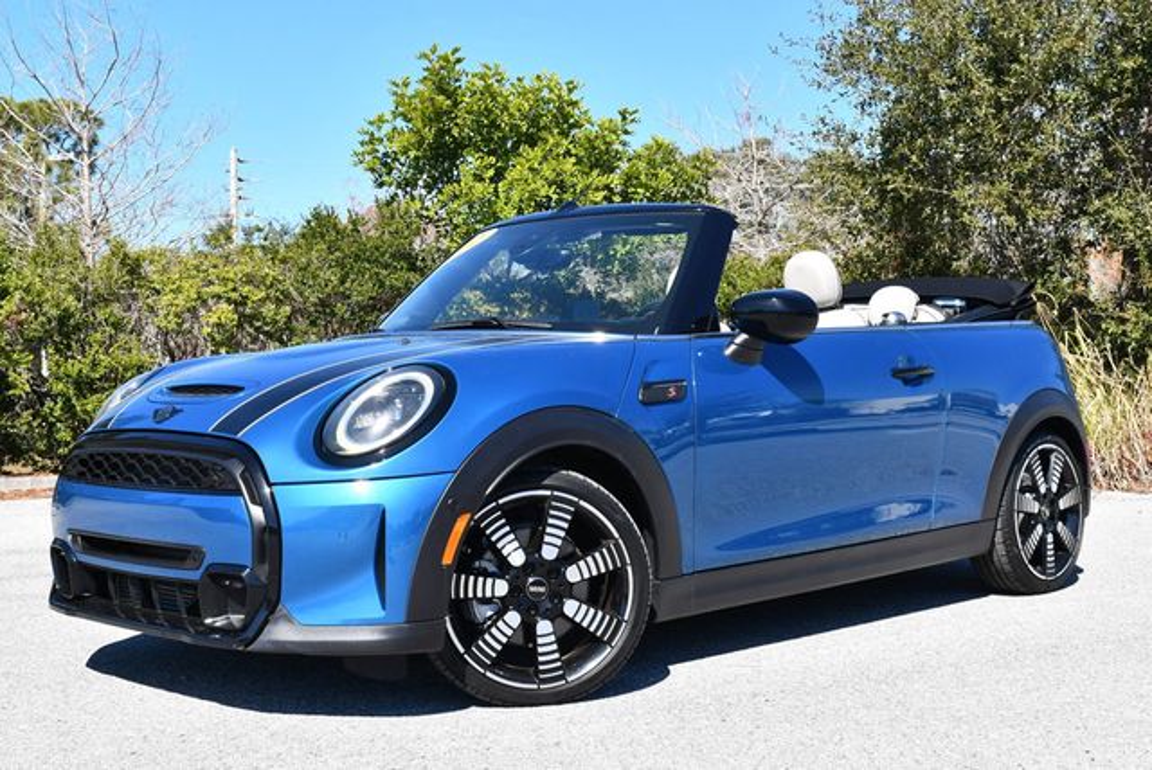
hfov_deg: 41.1
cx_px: 576
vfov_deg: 28.1
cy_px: 385
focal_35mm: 48
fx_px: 1537
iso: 160
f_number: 8
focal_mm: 24
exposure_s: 1/250
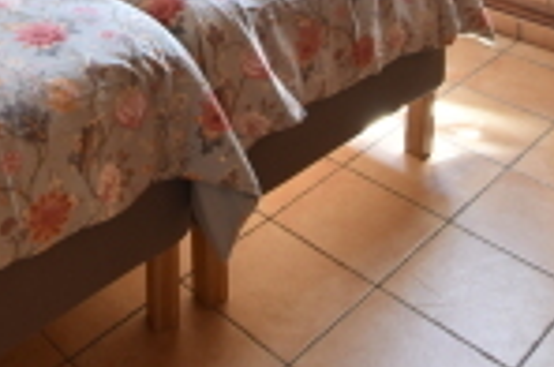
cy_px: -227
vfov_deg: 20.8
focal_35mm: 52
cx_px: 142
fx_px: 798
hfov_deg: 37.4
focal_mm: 10
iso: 100
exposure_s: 1/4
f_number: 5
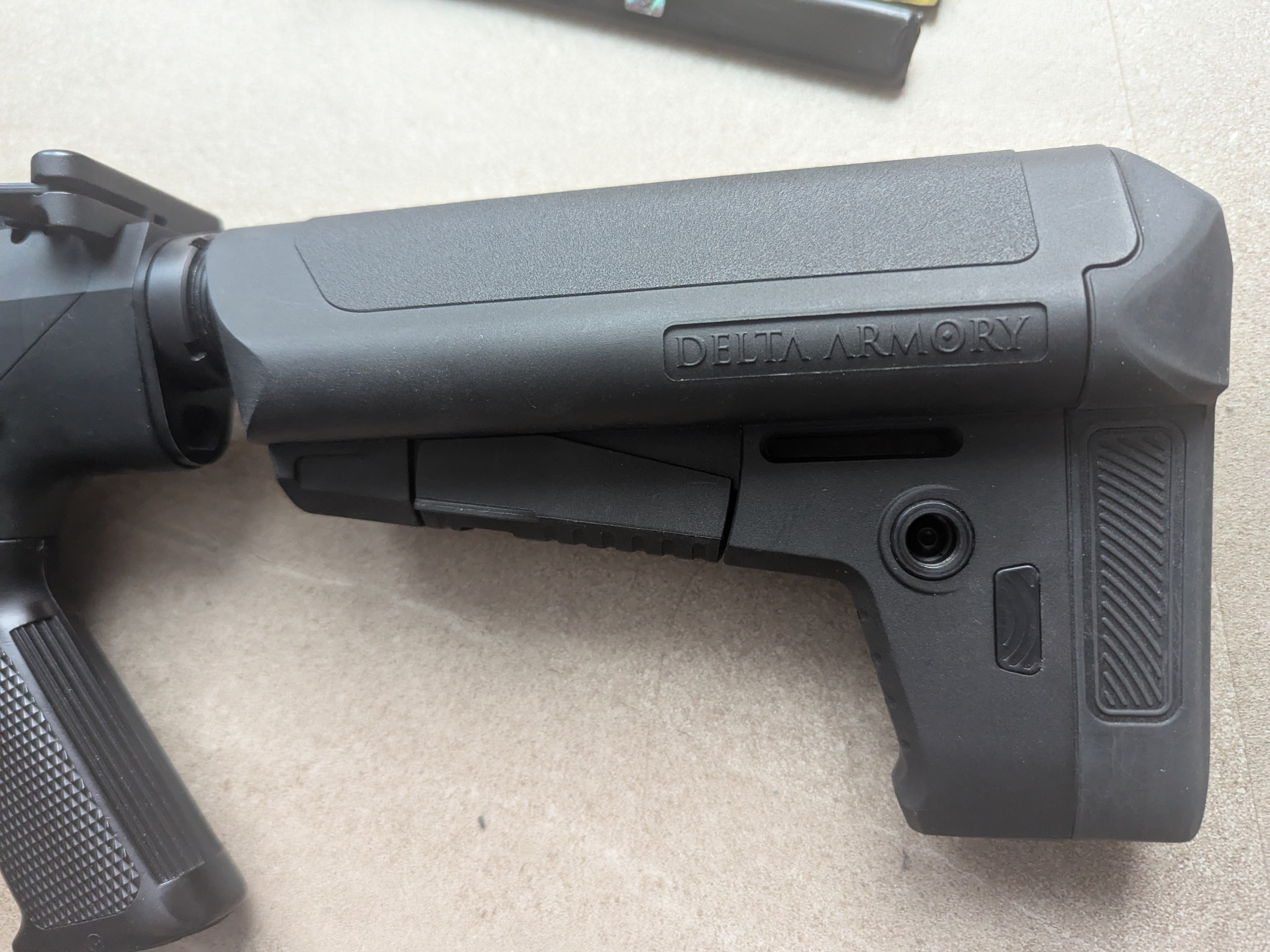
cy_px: 476
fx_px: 881
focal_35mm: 24
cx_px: 635
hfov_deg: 71.6
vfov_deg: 56.8
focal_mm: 6.81
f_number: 1.85
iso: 937
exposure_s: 1/162
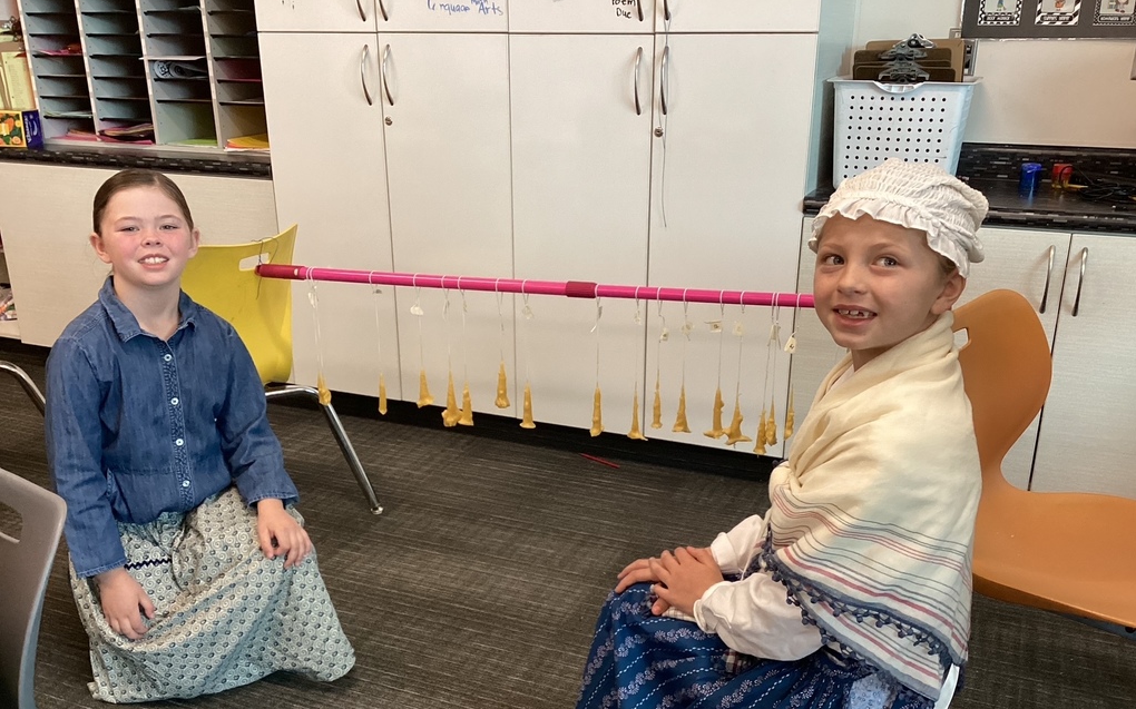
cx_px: 569
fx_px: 1021
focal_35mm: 33
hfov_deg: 58.2
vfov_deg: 38.2
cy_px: 424
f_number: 2.4
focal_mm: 3.3
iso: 200
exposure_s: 1/60
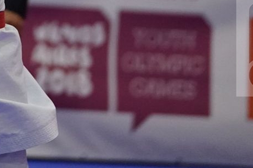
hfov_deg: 3.8
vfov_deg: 2.5
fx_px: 3843
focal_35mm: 547
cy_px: -148
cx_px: -85
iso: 6400
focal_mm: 140
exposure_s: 1/800
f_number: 2.8
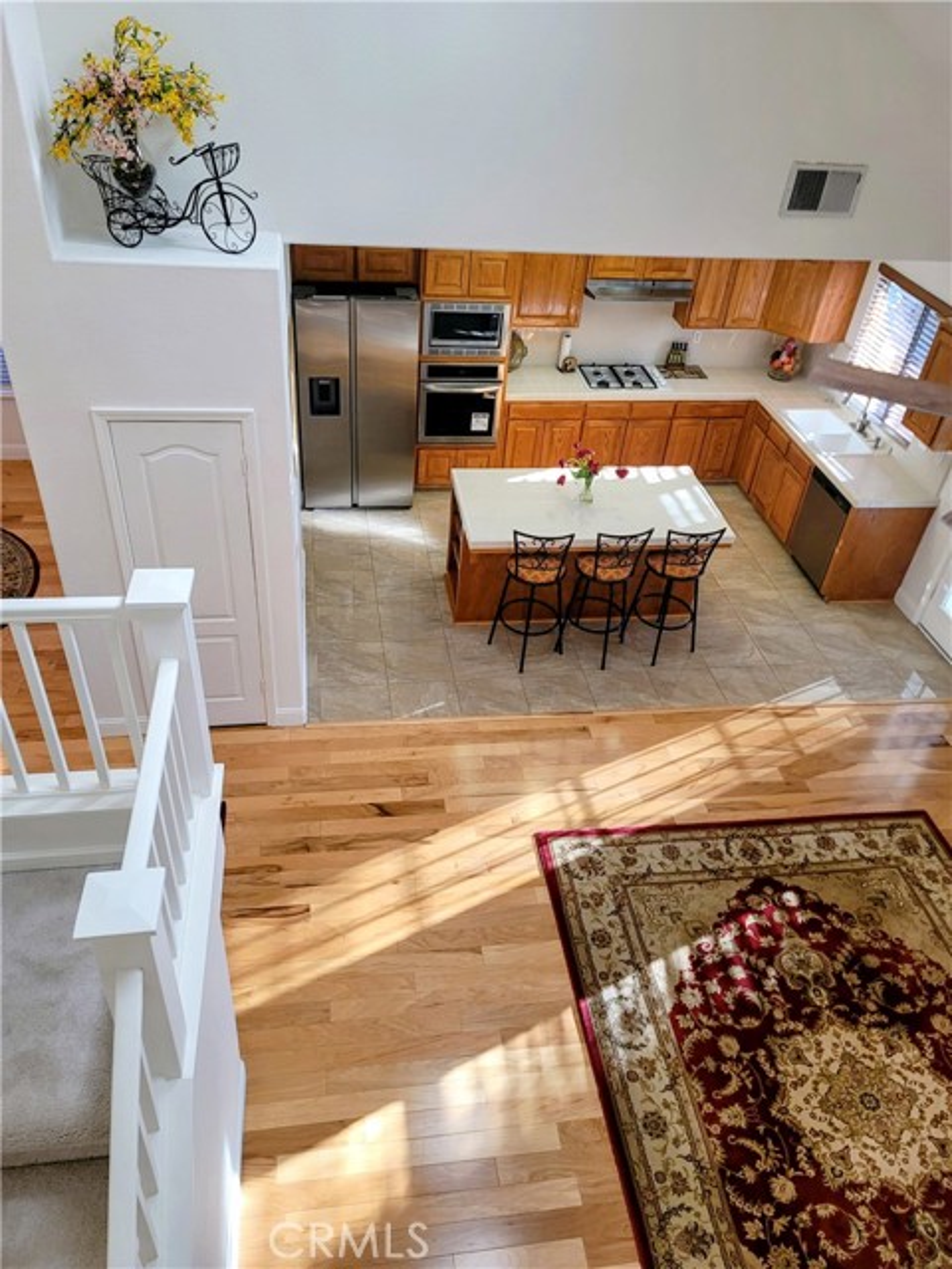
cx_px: 476
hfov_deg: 54.9
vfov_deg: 69.4
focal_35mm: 25
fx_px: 917
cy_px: 634
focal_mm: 7
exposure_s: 1/120
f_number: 1.8
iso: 100
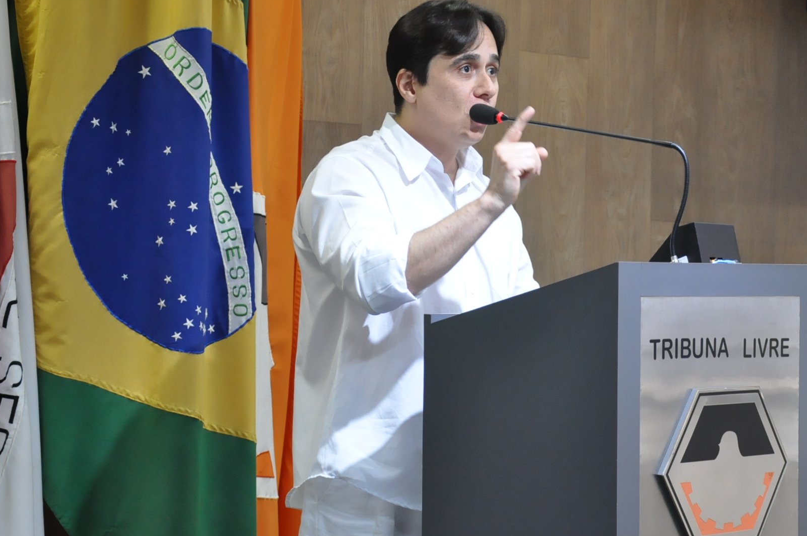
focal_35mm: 80
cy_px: 270
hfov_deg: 25.4
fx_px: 1791
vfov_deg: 17.0
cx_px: 475
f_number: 5
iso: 2000
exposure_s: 1/100
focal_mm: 40
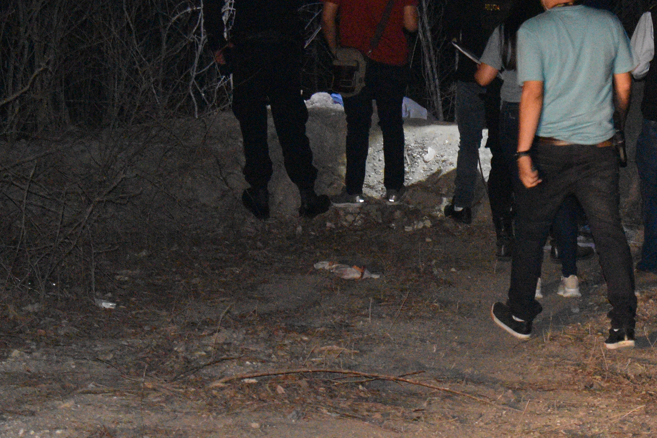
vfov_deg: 7.1
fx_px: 3525
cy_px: 129
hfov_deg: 10.6
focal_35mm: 193
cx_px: 484
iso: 6400
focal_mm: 55
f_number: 5.6
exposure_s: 1/60
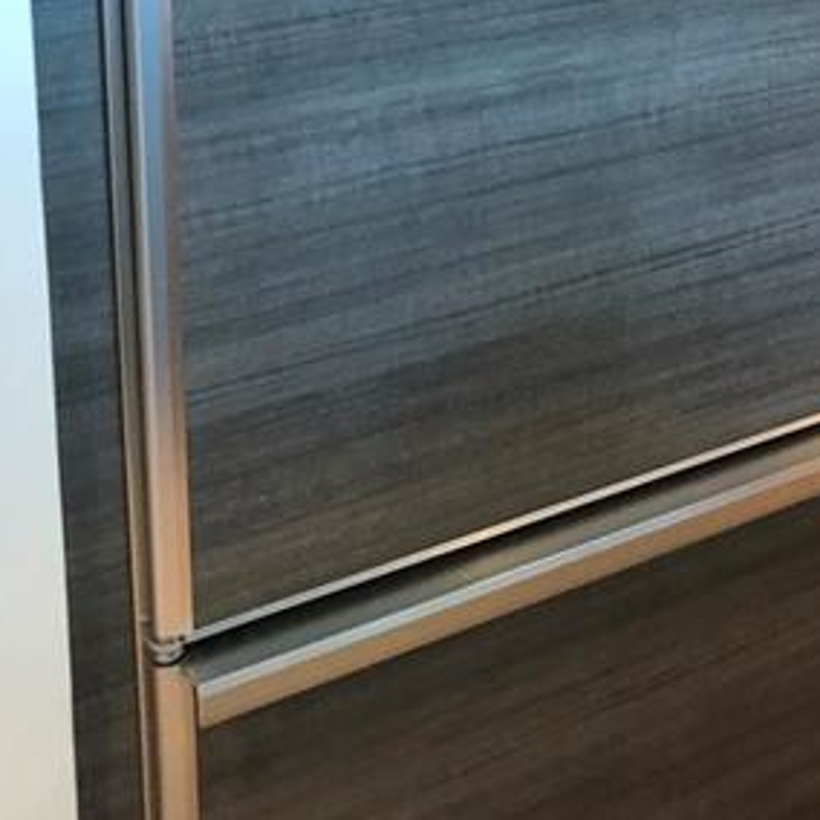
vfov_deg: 24.4
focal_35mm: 67
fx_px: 1796
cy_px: -29
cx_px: 629
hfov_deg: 25.4
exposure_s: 1/15
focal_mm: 3.99
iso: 80
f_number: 1.8
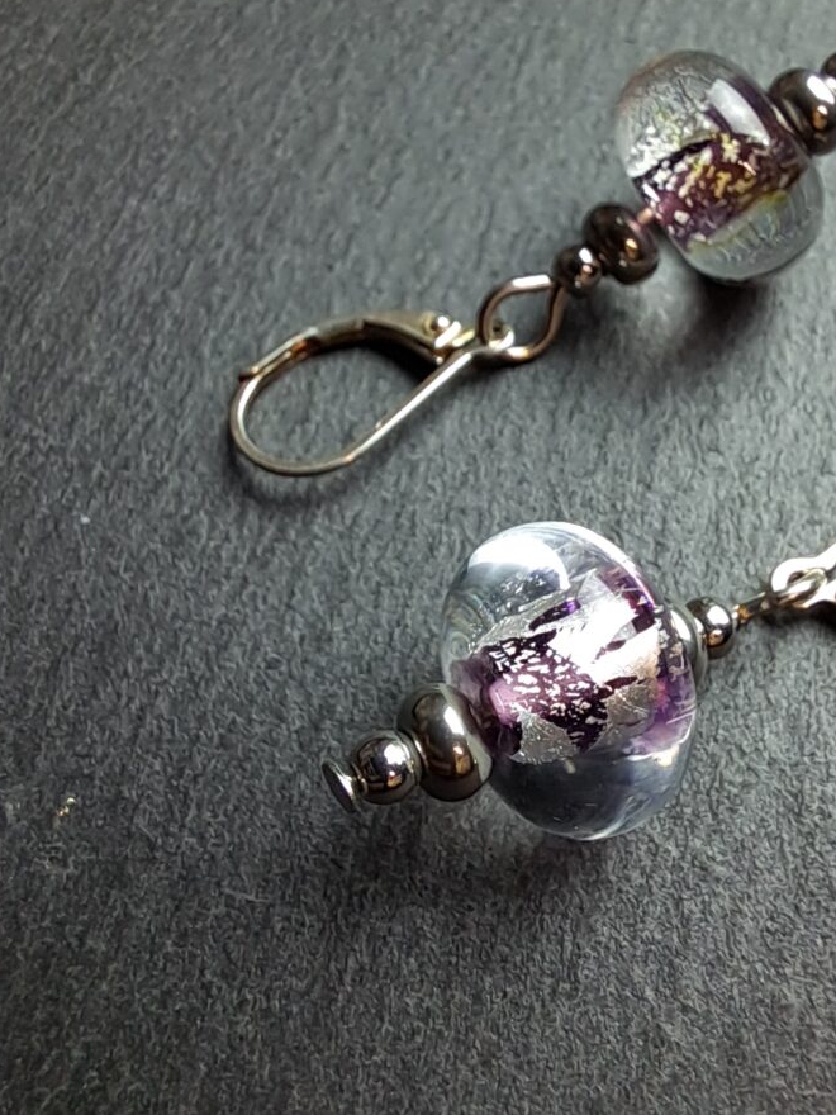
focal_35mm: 35
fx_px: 1127
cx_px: 528
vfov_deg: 52.6
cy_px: 512
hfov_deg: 40.4
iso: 64
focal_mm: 2.13
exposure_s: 1/33
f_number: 2.4
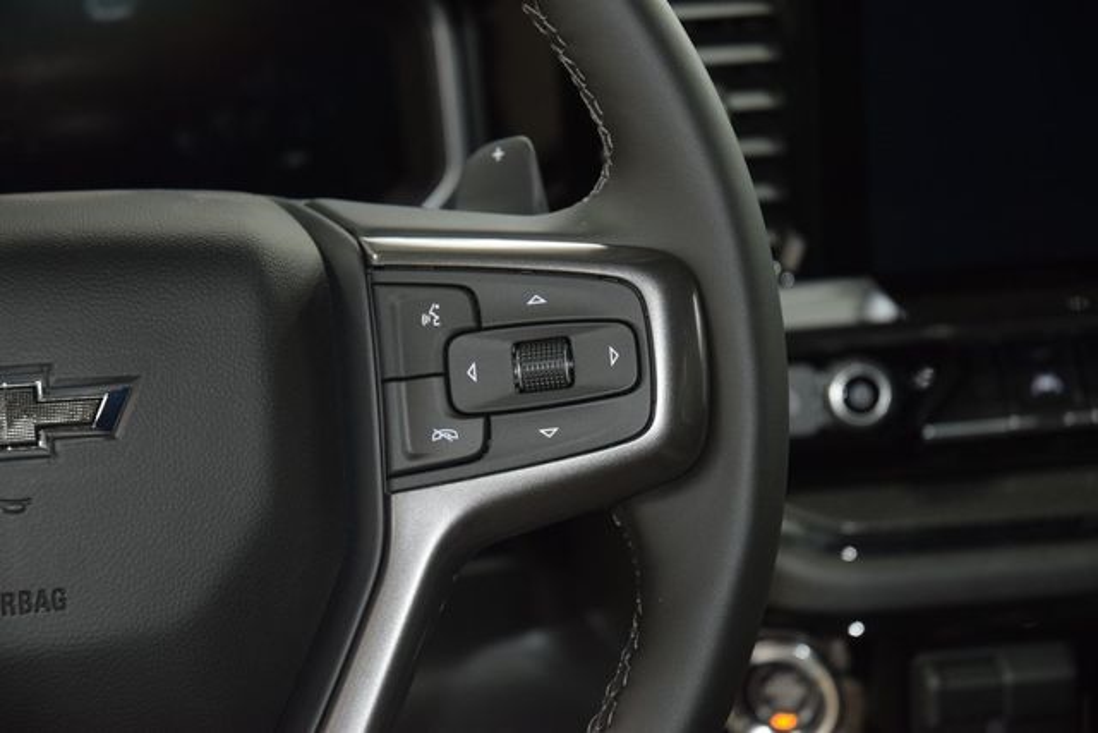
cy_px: 366
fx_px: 3203
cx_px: 549
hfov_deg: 19.5
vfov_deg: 13.0
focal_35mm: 105
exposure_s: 1/30
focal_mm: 70
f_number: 4.5
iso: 1800
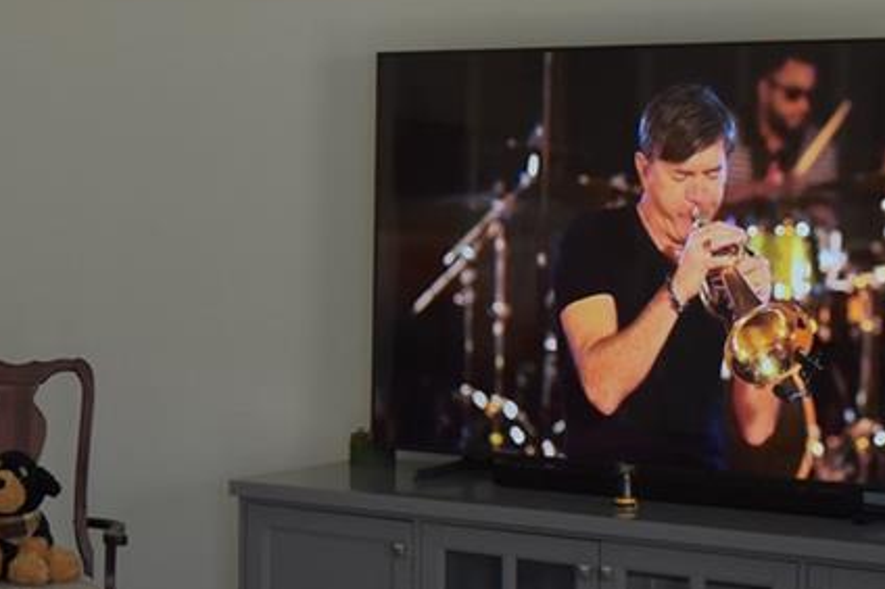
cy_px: 347
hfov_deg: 19.4
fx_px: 2505
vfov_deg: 13.4
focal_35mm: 102
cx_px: -17
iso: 400
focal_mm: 18
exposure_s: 1/100
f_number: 3.5
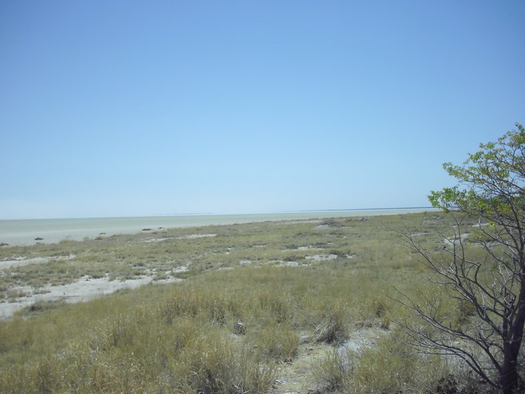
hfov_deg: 47.8
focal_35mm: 39
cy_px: 193
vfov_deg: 36.8
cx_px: 257
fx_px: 592
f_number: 8
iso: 100
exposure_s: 1/500
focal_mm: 6.2
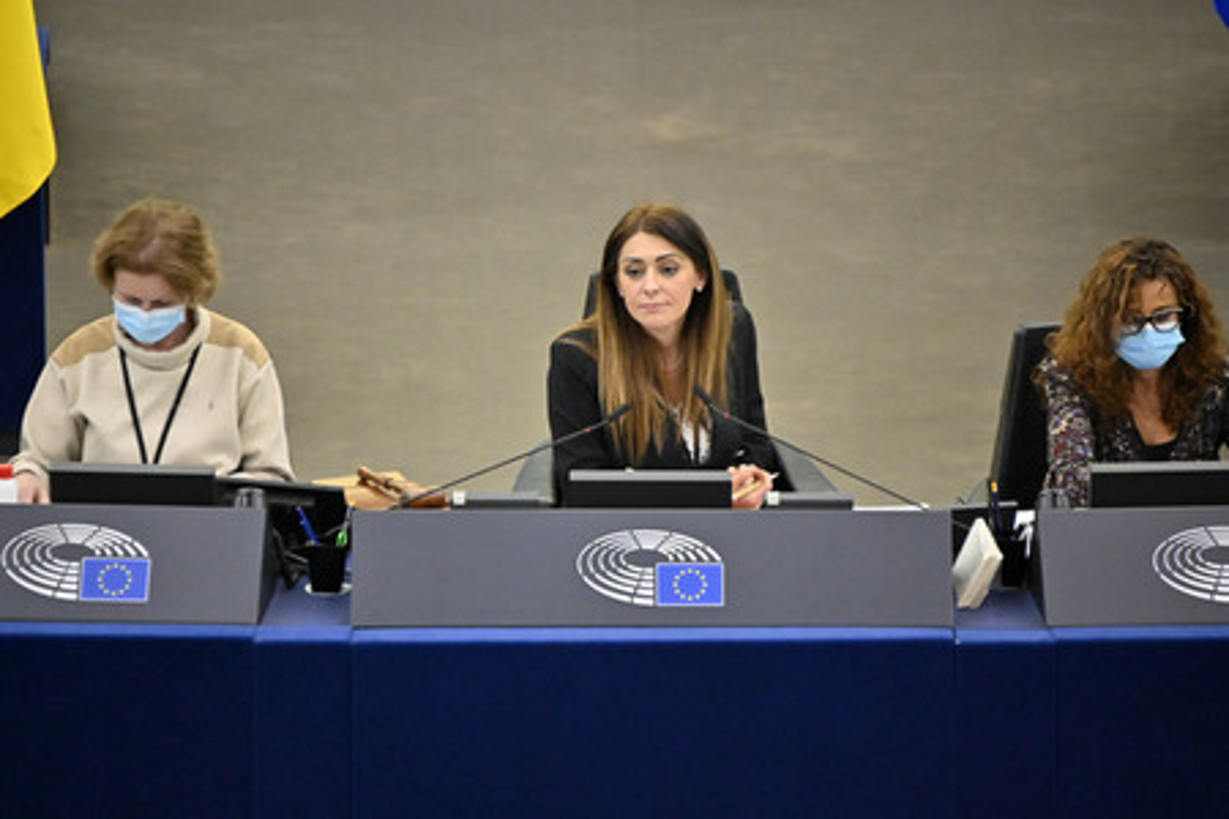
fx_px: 17068
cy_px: 410
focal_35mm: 500
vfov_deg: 2.7
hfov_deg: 4.1
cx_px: 614
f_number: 6.3
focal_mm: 500
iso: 6400
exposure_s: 1/400
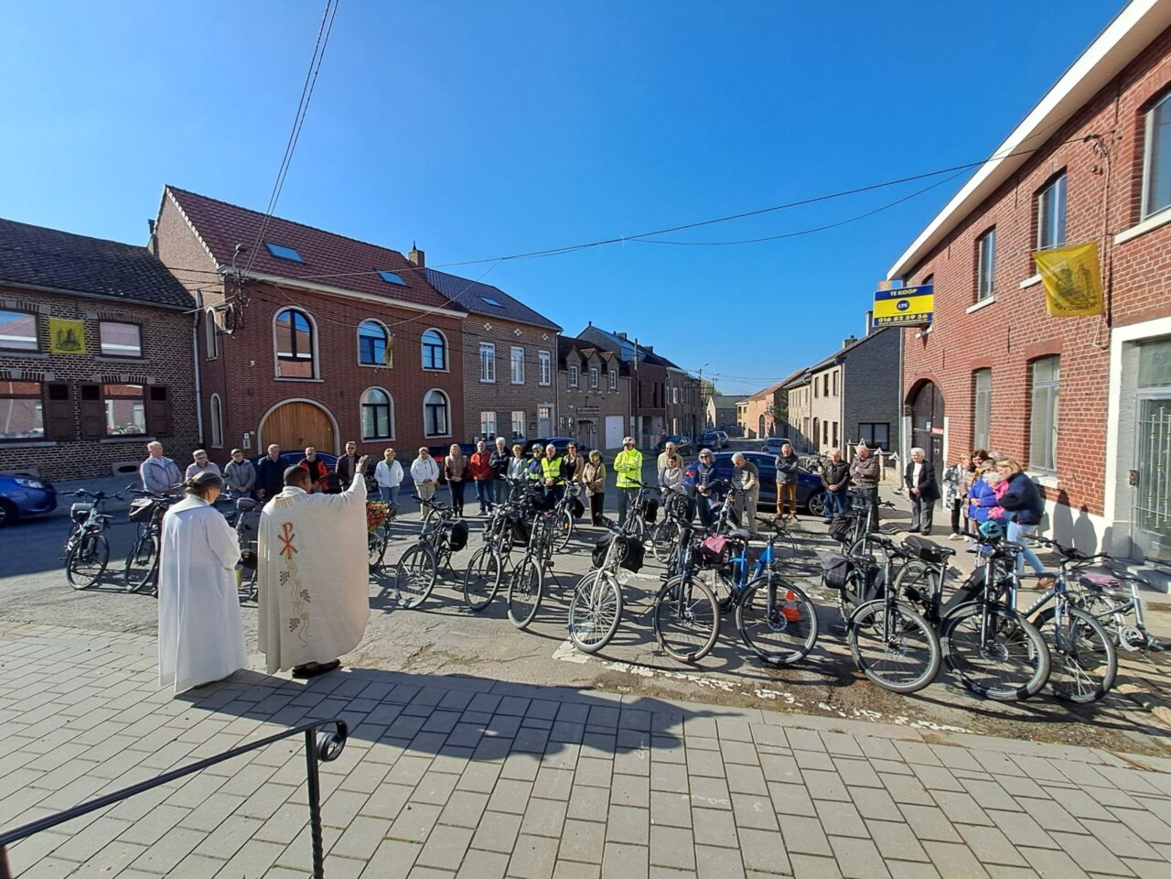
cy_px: 440
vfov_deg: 89.9
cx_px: 586
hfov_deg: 106.2
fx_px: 440
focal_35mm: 13
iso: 40
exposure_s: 1/1931
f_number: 2.2
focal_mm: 1.42
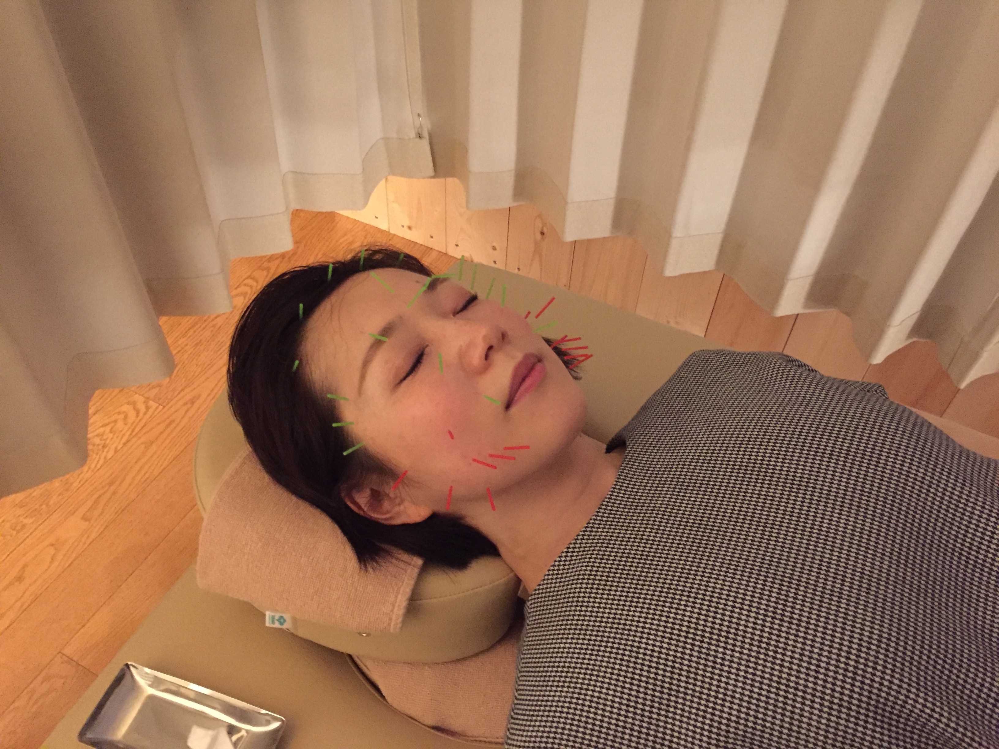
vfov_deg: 48.2
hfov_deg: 61.7
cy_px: 374
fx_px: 837
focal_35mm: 29
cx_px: 500
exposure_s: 1/17
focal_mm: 4.15
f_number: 2.2
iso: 800
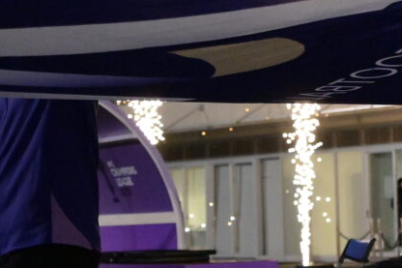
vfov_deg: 8.6
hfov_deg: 11.3
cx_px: 864
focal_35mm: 160
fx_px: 1786
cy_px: 131
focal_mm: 26
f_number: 2.8
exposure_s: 1/1250
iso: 4000
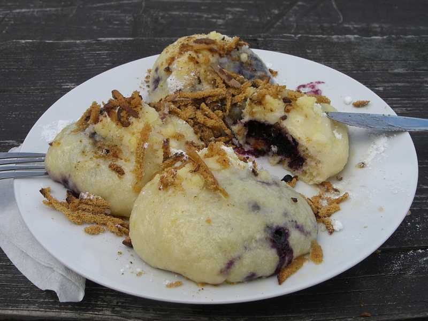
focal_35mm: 38
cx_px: 214
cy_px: 160
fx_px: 470
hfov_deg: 49.0
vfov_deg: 37.7
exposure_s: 1/500
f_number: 4.4
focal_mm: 6.3
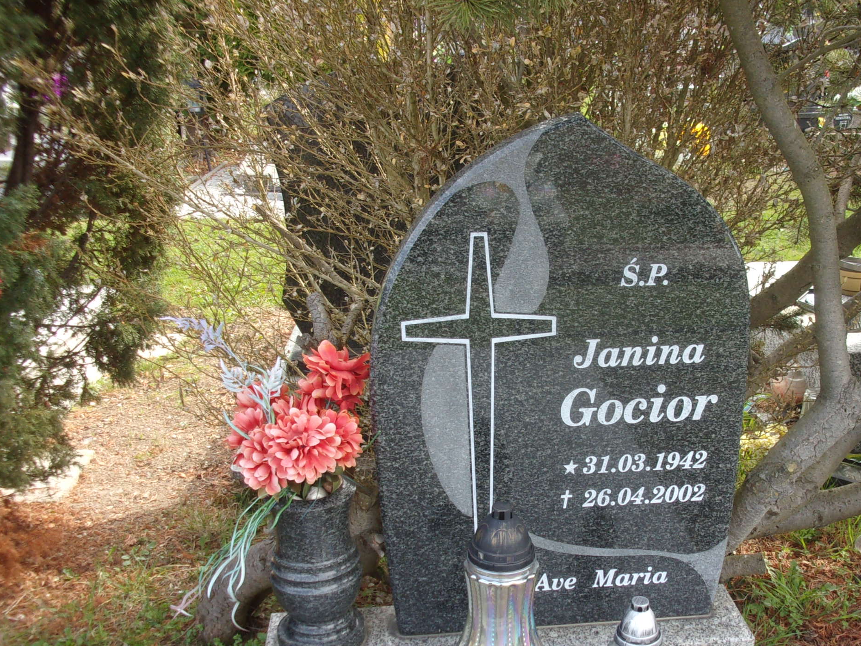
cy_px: 411
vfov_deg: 36.6
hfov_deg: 47.5
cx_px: 524
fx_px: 970
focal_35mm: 39
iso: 80
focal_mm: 5.1
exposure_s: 1/90
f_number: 3.9
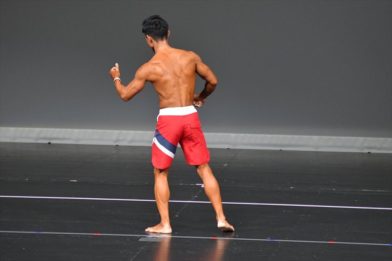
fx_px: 4081
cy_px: 130
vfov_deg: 3.7
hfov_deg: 5.5
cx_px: 196
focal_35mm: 375
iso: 5000
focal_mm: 250
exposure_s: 1/400
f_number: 5.6
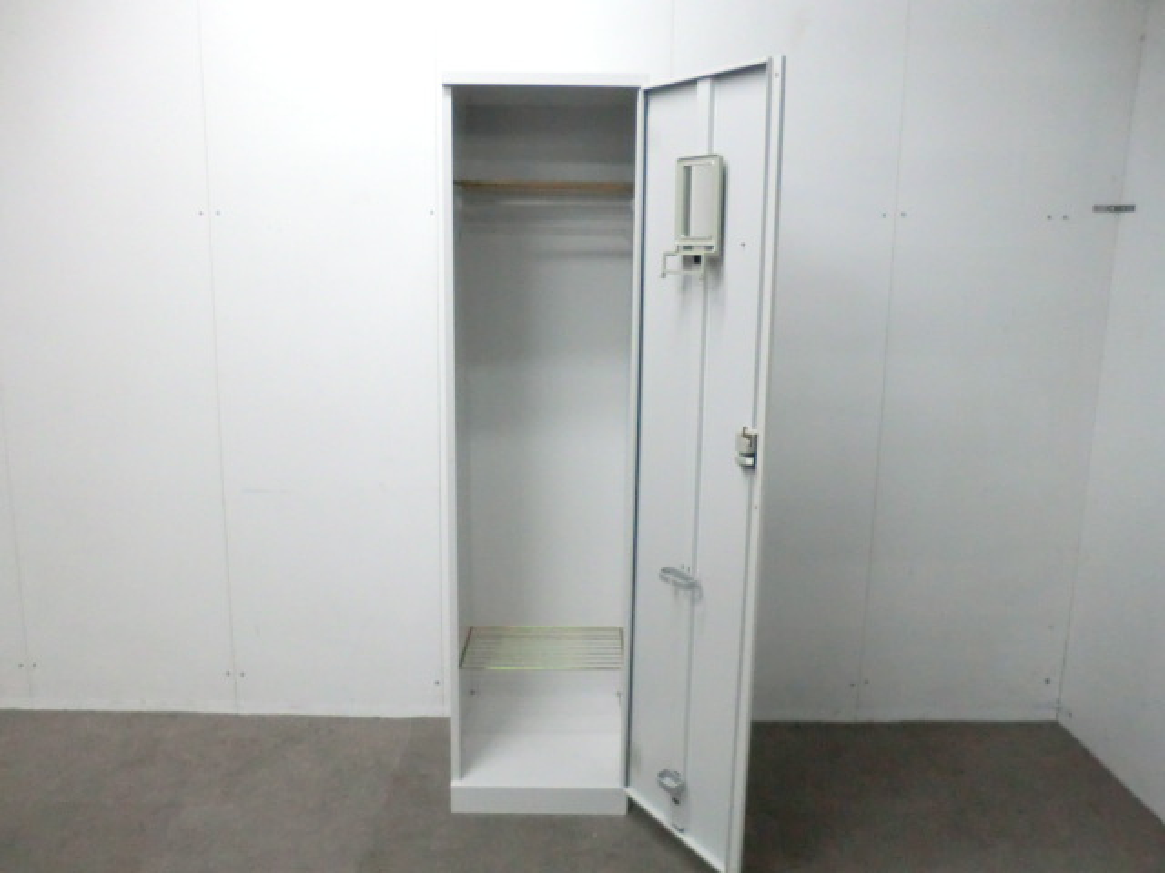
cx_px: 582
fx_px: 909
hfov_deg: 65.3
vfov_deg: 51.4
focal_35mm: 27
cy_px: 436
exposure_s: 1/60
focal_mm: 4.9
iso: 500
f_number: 3.2
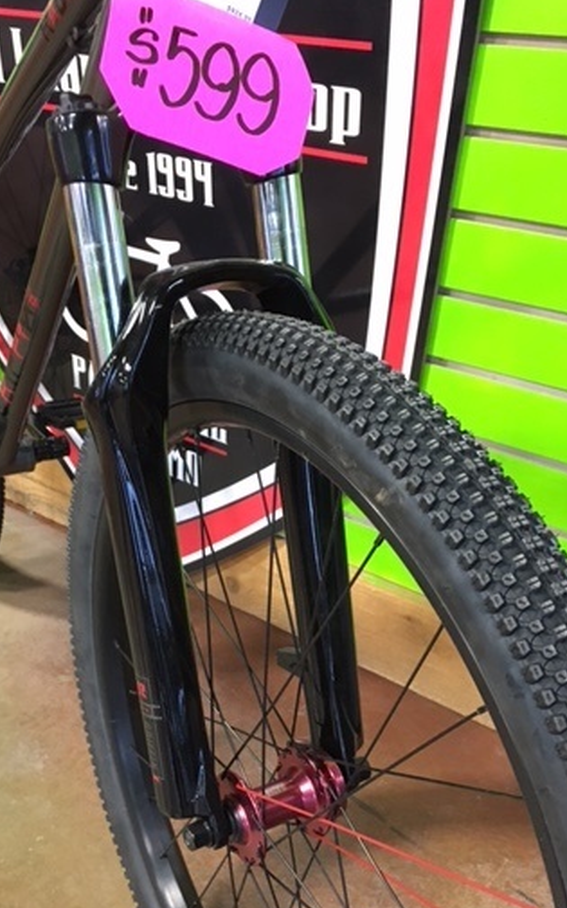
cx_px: 259
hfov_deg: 32.7
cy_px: 557
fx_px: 964
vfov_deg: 50.0
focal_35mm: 39
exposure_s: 1/17
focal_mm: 4.15
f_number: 2.2
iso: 200
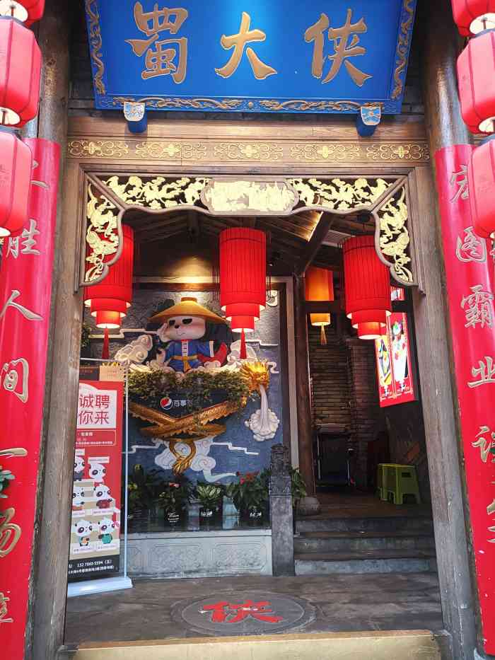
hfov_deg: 51.4
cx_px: 248
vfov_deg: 65.3
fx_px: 515
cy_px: 330
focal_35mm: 27
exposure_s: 1/100
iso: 100
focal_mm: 4.75
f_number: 1.8
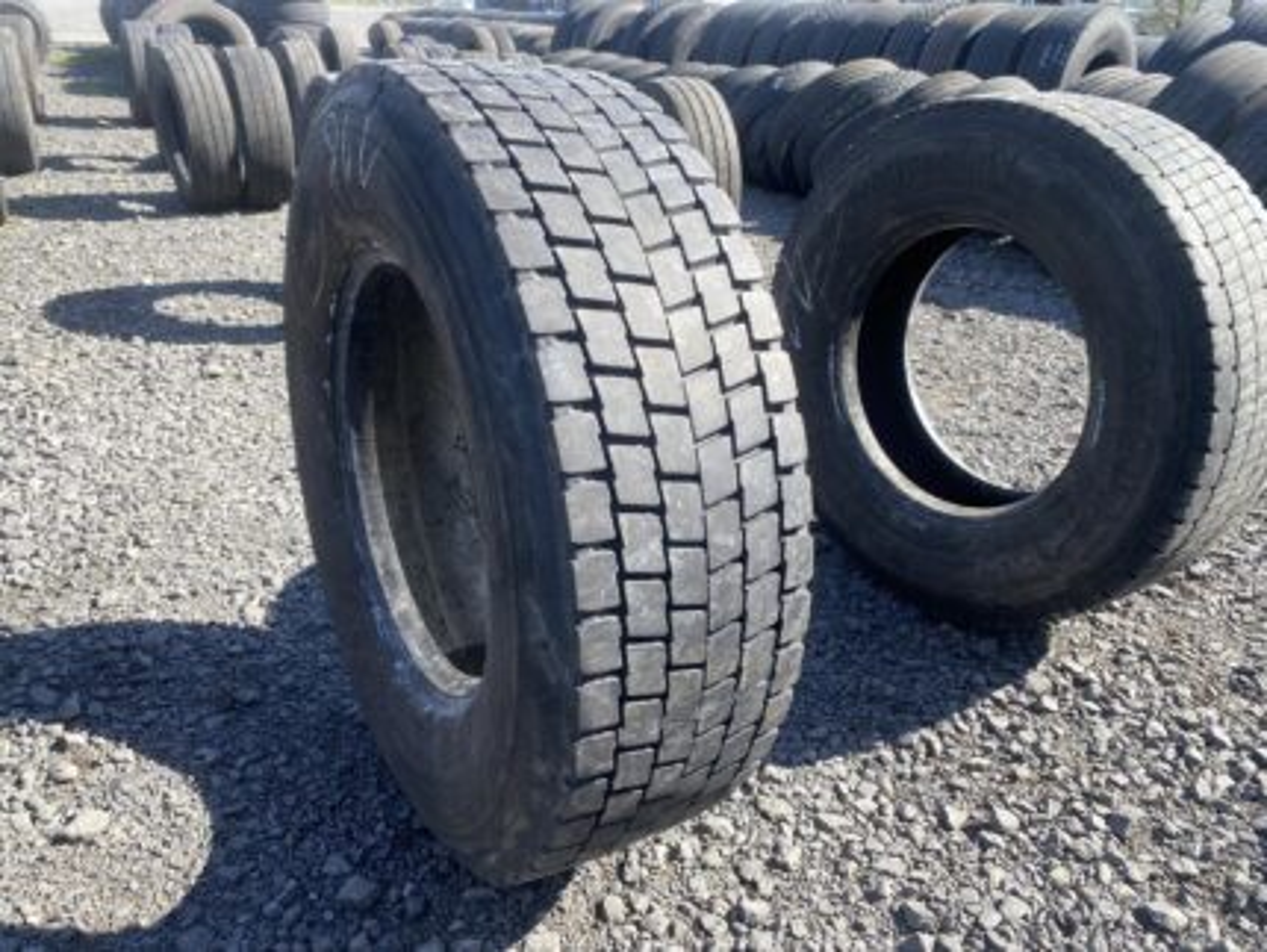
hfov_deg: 67.3
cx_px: 634
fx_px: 952
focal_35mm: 26
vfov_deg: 53.1
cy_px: 476
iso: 32
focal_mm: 4.25
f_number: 1.8
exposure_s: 1/782
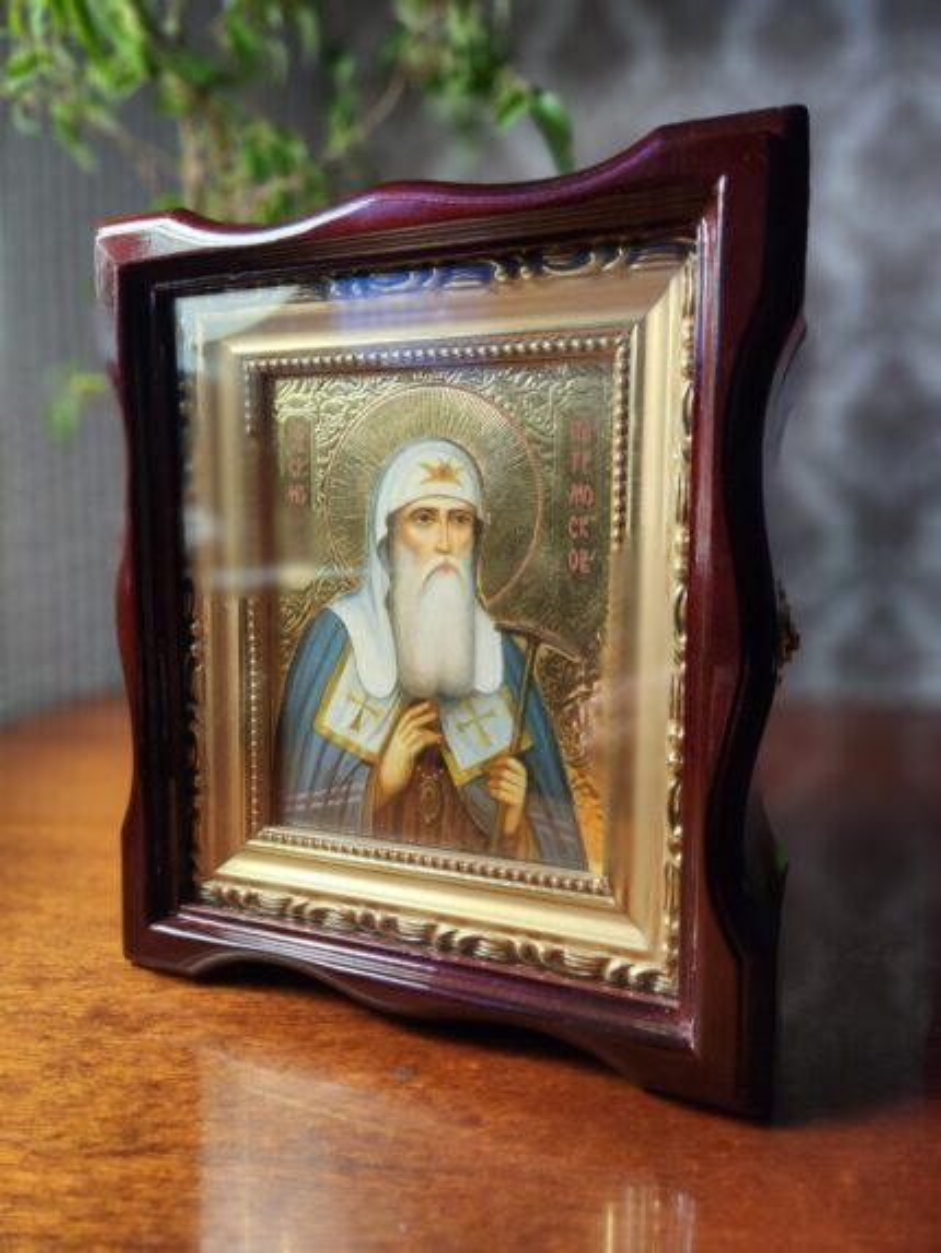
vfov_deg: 73.9
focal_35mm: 23
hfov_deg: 58.9
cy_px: 626
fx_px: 833
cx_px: 470
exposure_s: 1/100
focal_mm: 5.4
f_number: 1.8
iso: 250
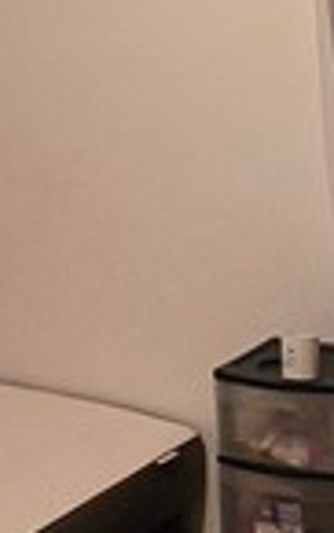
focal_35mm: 97
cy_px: -103
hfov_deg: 13.5
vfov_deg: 20.1
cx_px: 70
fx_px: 1409
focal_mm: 2.2
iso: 1000
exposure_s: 1/60
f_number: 2.2
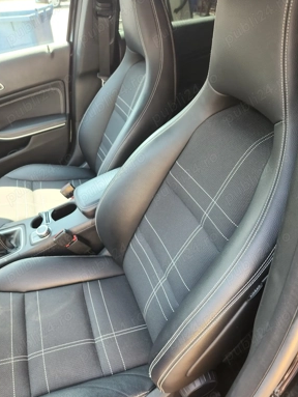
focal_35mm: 24
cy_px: 195
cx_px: 148
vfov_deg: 71.5
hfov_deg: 56.9
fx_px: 275
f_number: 1.8
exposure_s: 1/50
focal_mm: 5.4
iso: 32
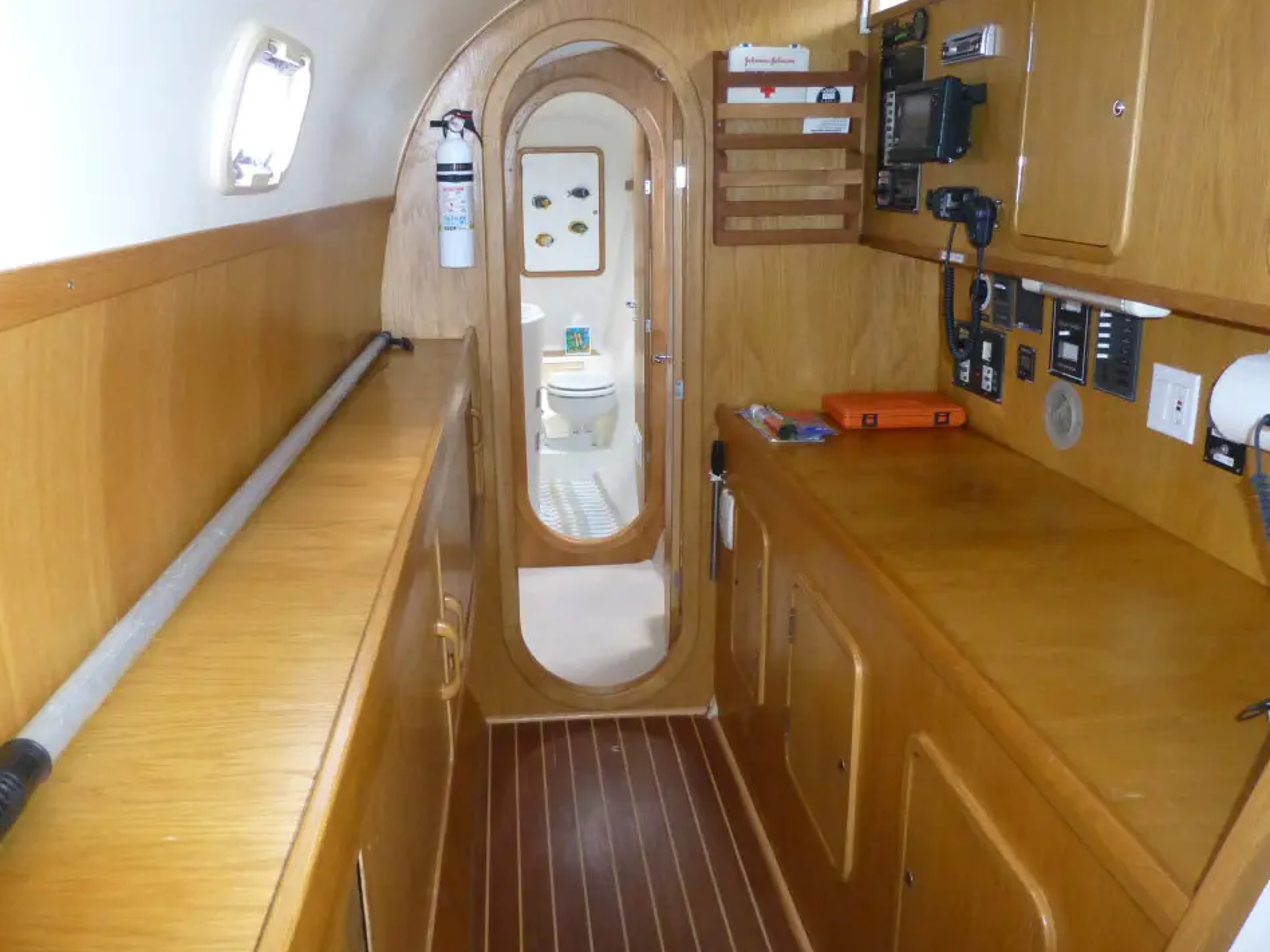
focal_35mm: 27
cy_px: 451
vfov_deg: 51.3
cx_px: 591
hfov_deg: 65.2
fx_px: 991
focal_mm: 4.3
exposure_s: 1/60
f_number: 3.3
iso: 800
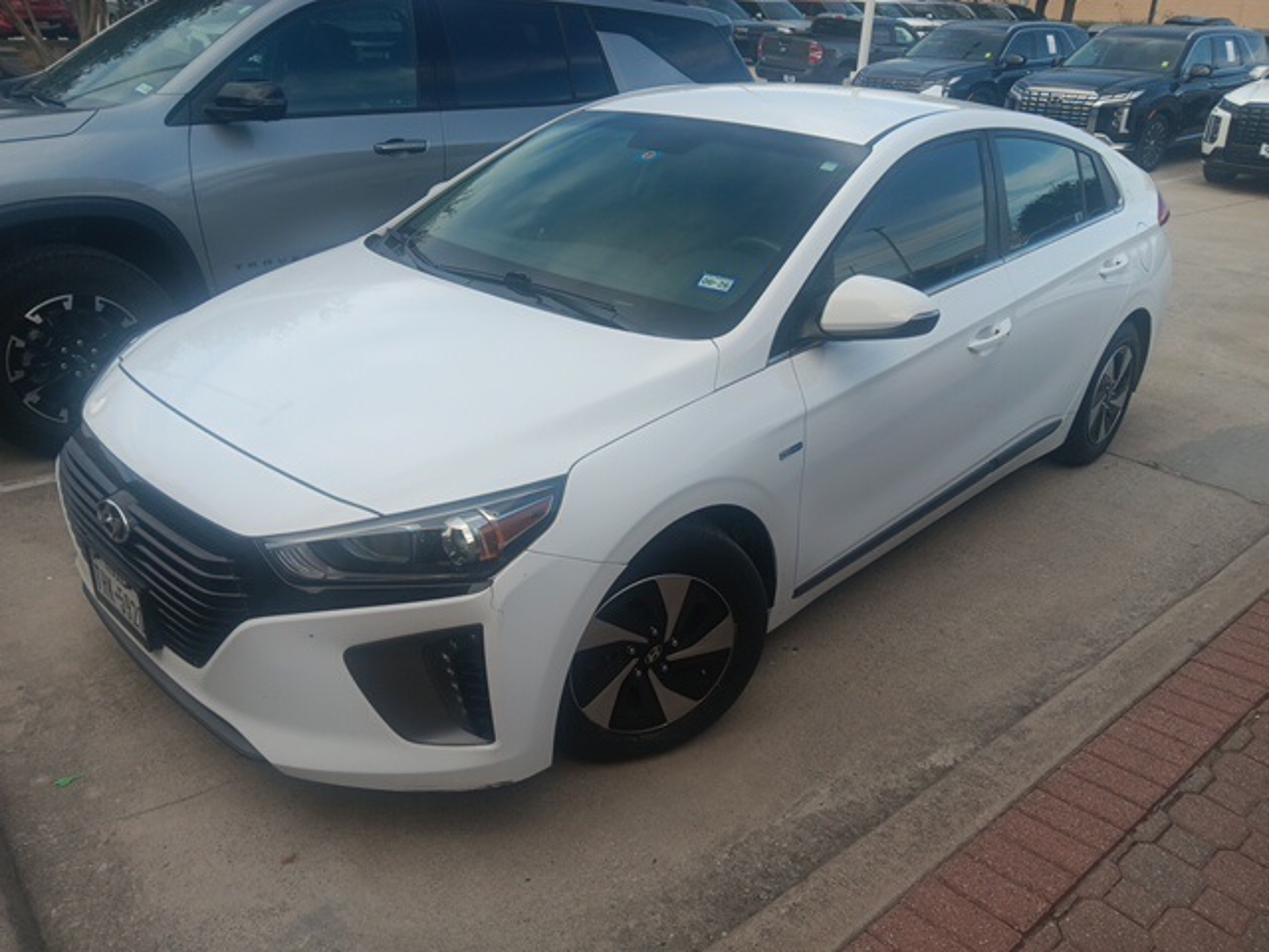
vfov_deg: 53.1
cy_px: 476
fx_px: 953
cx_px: 634
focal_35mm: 26
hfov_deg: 67.3
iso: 100
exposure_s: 1/259
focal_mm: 3.98
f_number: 1.8
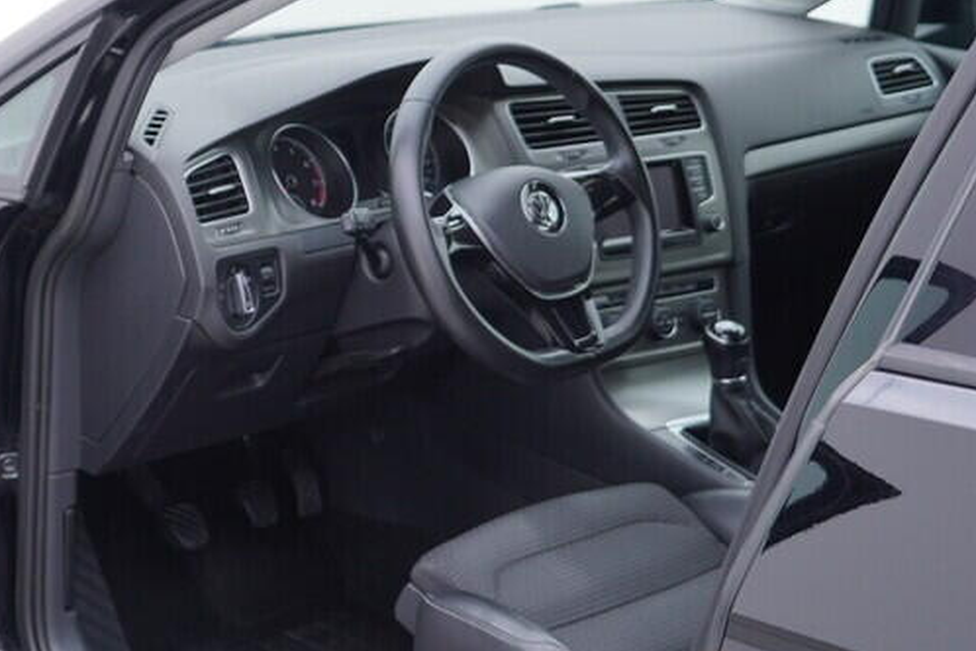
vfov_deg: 18.4
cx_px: 39
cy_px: 350
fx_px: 2006
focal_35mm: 74
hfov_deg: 26.2
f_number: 2.8
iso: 125
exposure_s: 1/50
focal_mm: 24
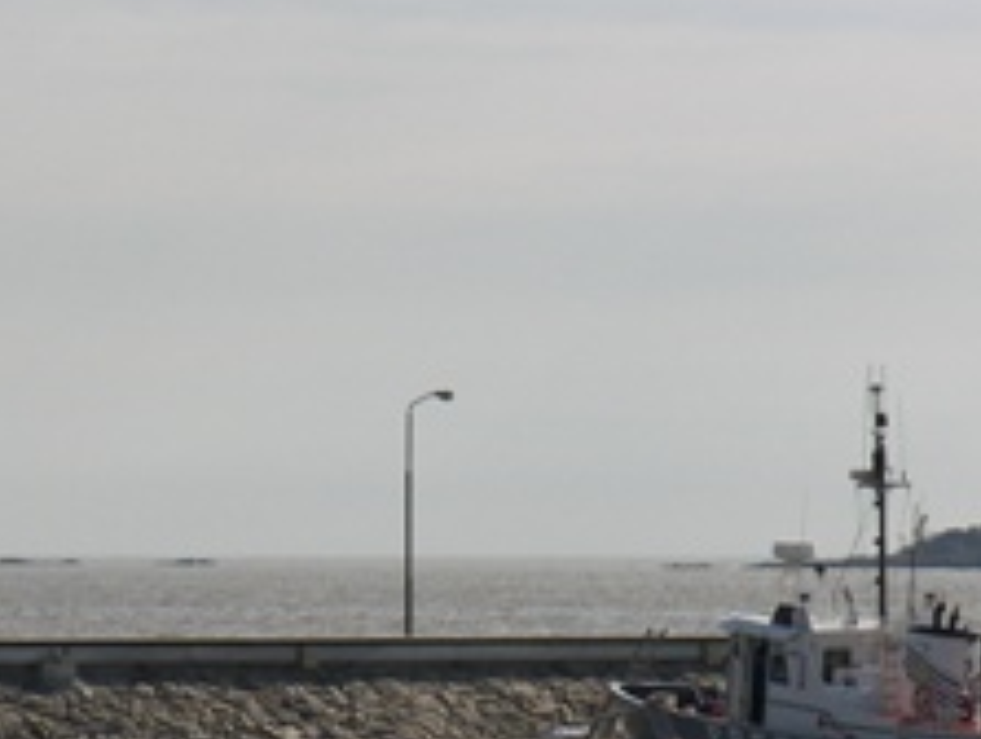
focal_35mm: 401
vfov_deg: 3.7
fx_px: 11383
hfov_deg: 4.9
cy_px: 607
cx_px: 528
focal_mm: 29.4
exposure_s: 1/800
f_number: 4.1
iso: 50
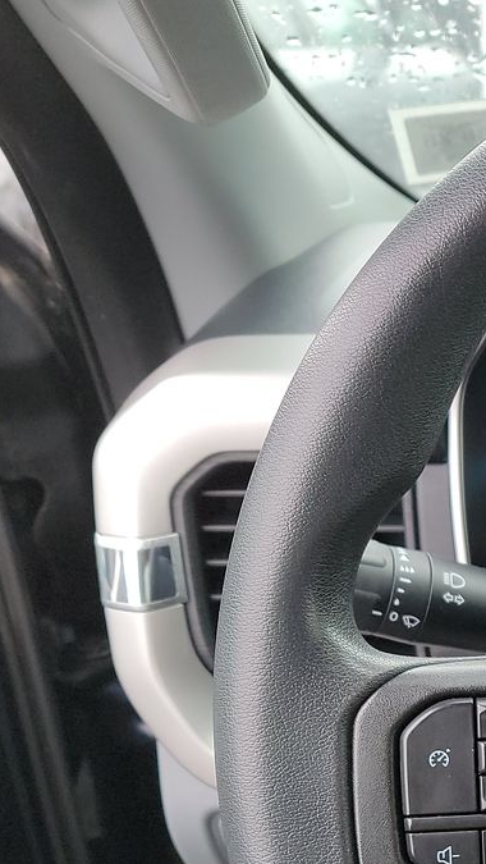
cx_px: 914
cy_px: 726
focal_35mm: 62
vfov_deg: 32.6
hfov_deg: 16.0
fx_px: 1420
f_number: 1.8
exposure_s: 1/59
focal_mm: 6.7
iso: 187
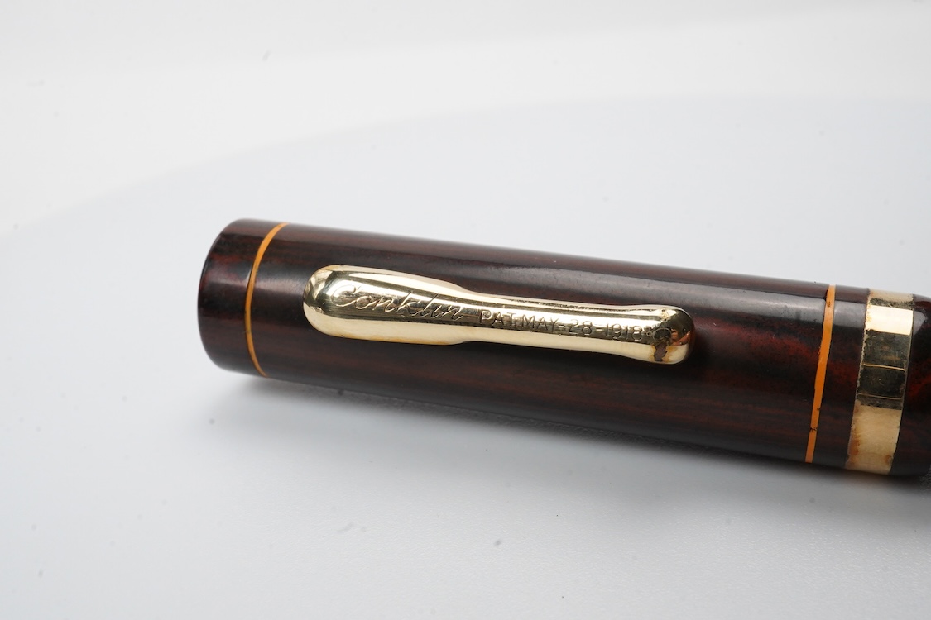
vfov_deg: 29.9
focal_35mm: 45
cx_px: 466
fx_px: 1164
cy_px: 310
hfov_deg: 43.6
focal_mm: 30
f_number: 20
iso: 1250
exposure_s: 1/100
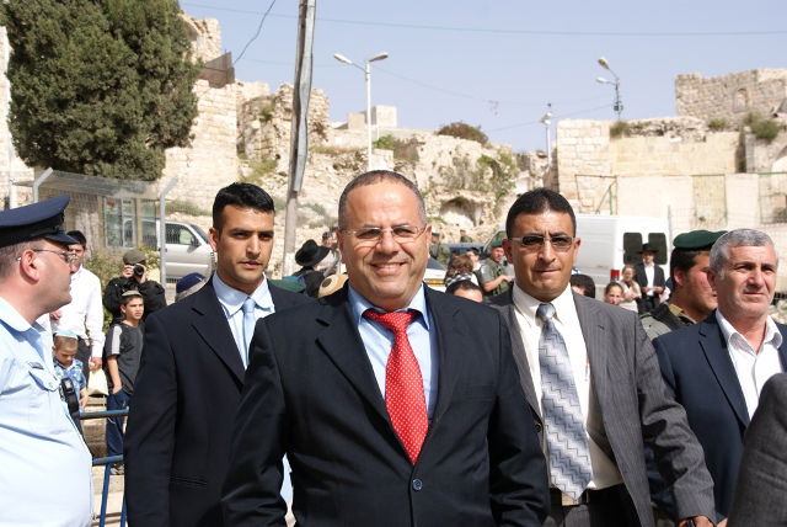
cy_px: 264
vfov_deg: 22.7
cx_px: 394
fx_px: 1313
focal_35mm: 60
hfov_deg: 33.4
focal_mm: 40
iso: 100
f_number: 8
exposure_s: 1/200
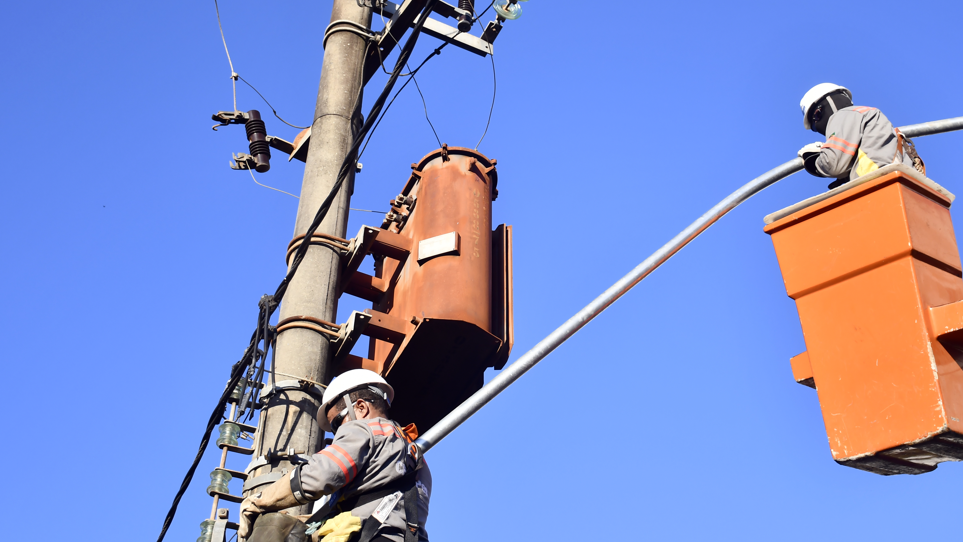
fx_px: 1328
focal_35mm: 52
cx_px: 555
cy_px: 170
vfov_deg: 22.9
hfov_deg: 39.8
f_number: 4
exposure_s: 1/640
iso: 160
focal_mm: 27
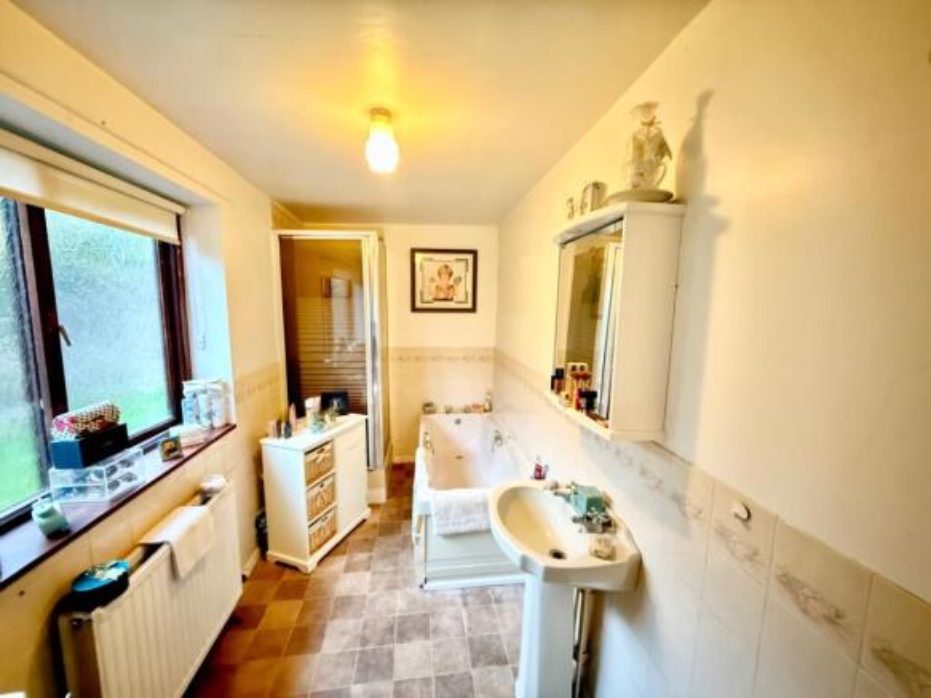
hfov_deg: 102.1
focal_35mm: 14
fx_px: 376
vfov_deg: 85.7
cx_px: 466
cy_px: 349
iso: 3200
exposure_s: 1/17
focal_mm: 2.22
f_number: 2.2
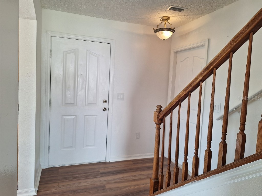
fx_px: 174
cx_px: 131
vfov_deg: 58.9
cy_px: 98
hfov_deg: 73.9
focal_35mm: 23
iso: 40
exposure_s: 1/60
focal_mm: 5.54
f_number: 1.8
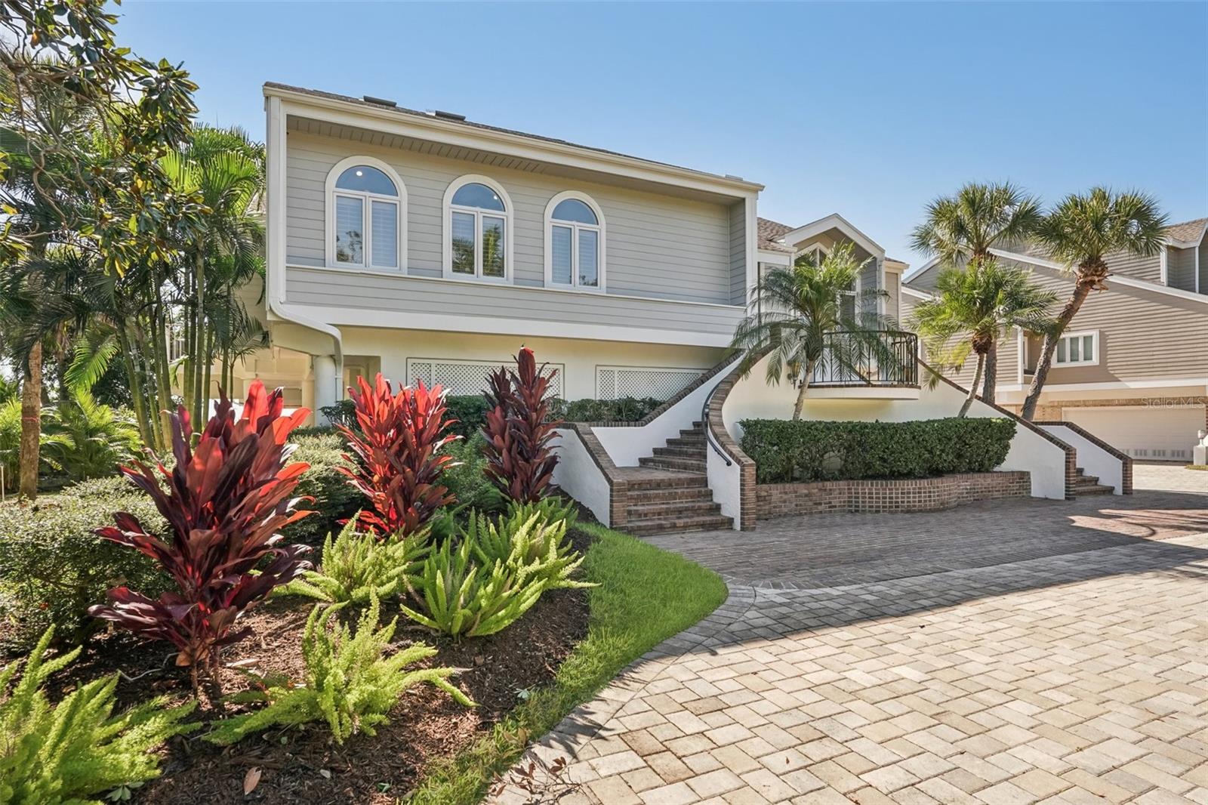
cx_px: 604
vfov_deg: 63.2
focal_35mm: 20
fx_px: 654
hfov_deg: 85.4
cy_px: 402
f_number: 8
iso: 400
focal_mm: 19.5
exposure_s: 1/400
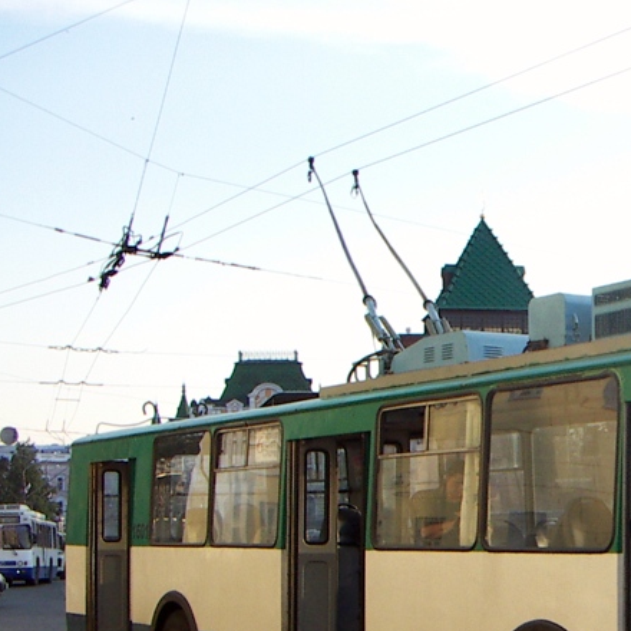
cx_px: 627
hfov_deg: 22.5
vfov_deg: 23.0
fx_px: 1526
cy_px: 513
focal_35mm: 74
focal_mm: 4.7
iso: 64
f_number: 2.8
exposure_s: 1/320
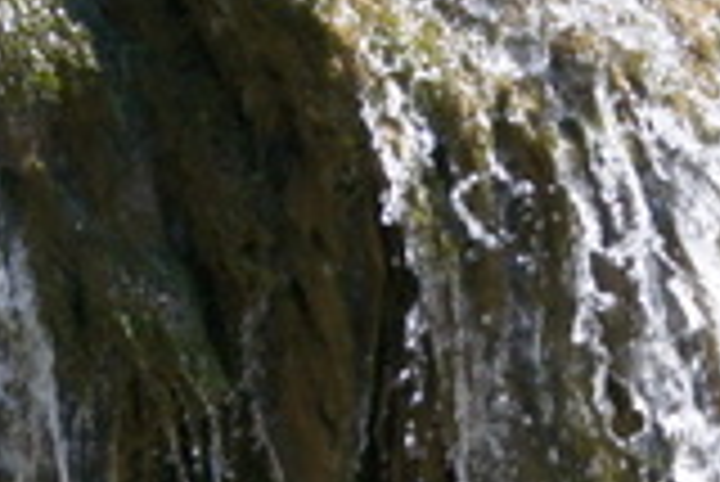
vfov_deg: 5.4
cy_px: 482
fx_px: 5125
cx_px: 428
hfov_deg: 8.0
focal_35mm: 256
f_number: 5.6
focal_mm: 30
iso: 800
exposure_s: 1/800
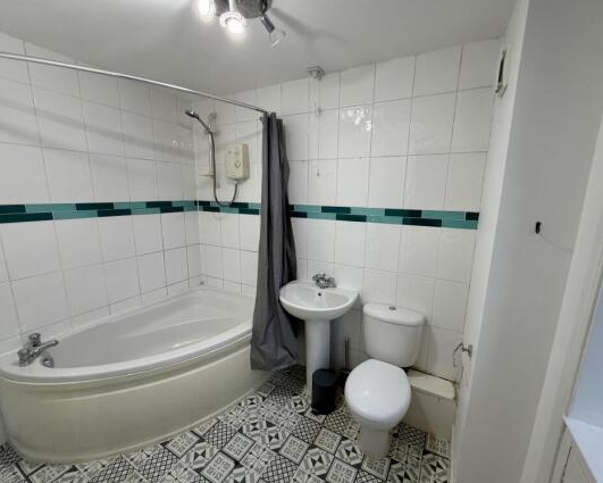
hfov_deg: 96.8
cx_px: 312
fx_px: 268
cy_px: 245
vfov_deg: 84.1
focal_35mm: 15
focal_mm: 2.22
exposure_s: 1/100
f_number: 2.2
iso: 250
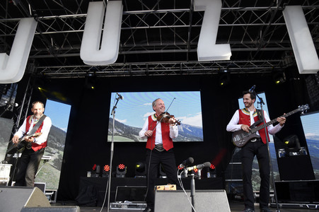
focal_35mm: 24
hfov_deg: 73.8
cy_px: 106
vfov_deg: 53.1
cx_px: 160
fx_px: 213
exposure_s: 1/160
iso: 400
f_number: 8
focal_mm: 24
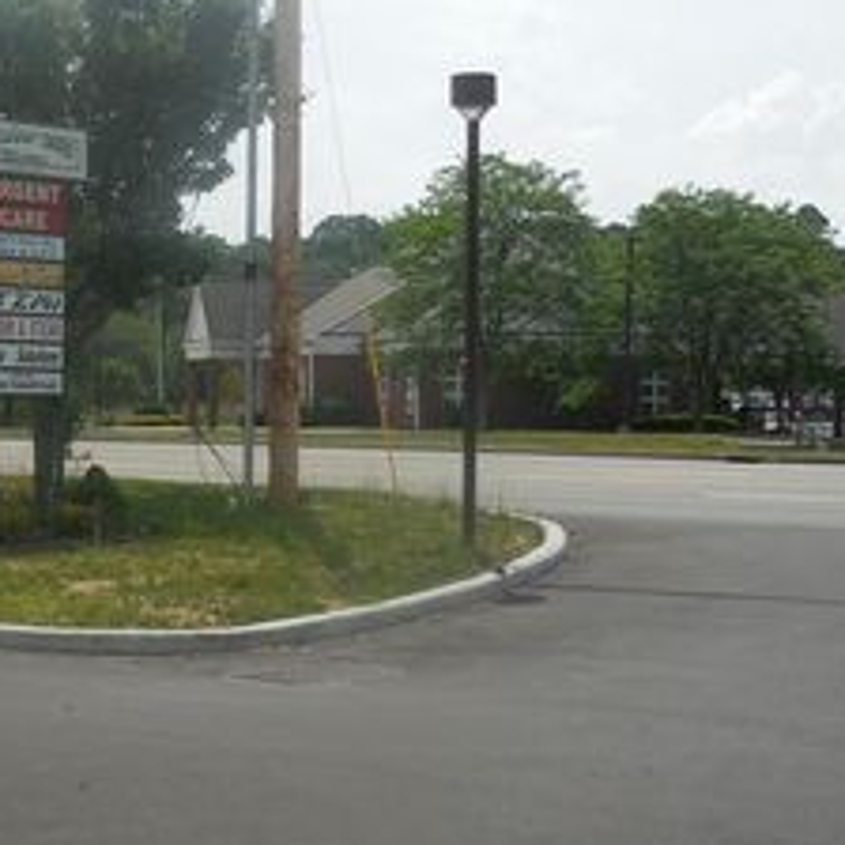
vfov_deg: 22.5
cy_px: 458
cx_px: 238
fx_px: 2127
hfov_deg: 22.3
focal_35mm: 77
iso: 125
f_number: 3.9
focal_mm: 7
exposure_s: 1/1250
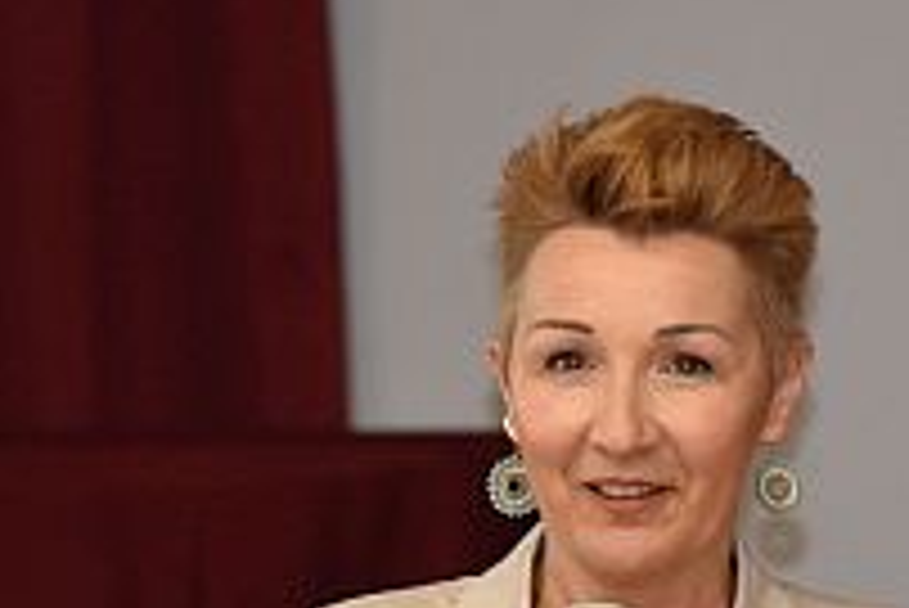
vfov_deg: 1.8
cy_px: 565
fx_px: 19799
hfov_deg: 2.6
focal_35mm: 784
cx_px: 428
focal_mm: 165
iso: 1600
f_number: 5
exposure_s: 1/60
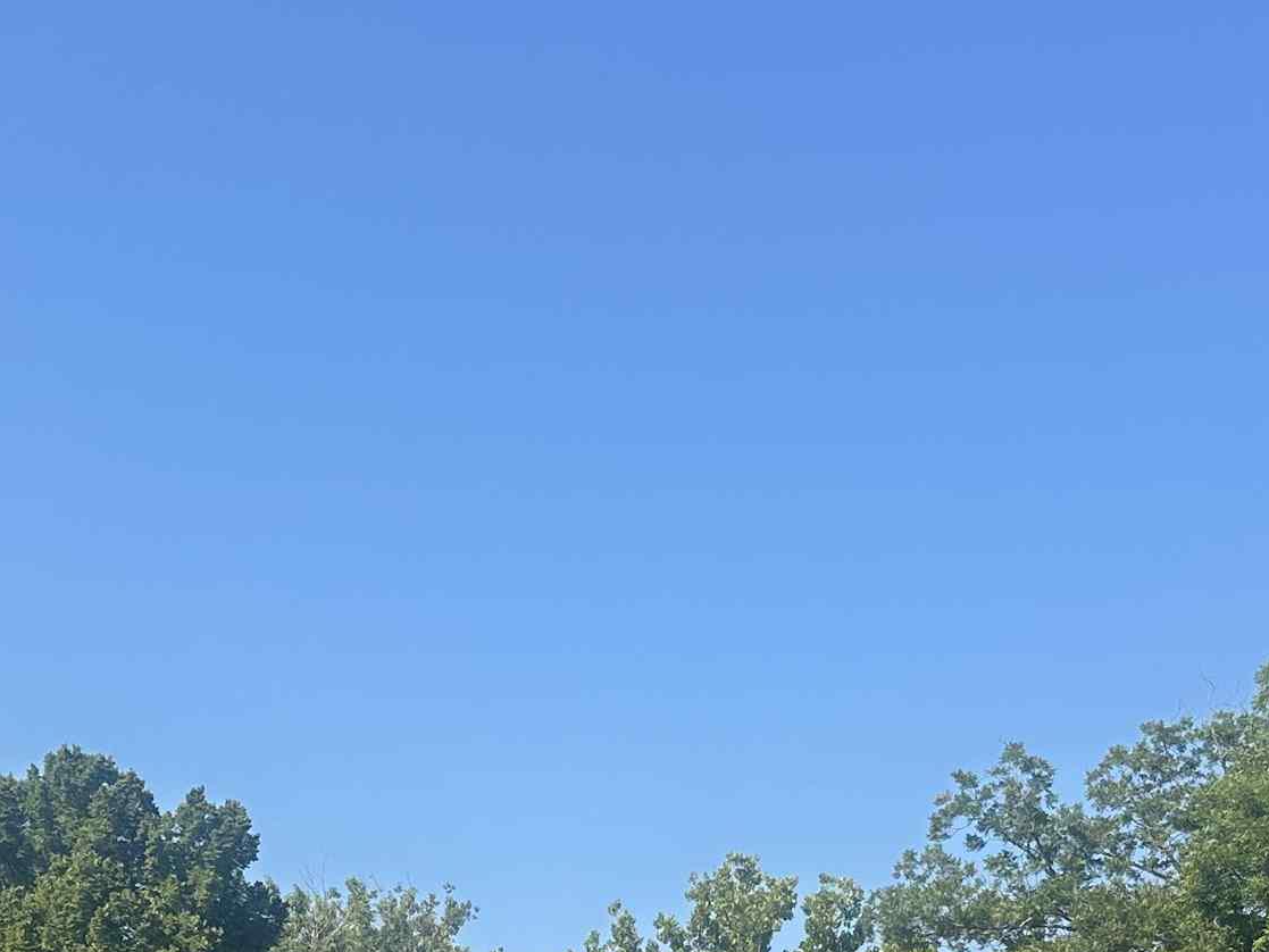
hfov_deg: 29.3
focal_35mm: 66
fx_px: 2420
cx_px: 762
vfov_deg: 20.2
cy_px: 1271
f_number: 1.78
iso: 80
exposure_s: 1/2809
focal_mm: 6.86
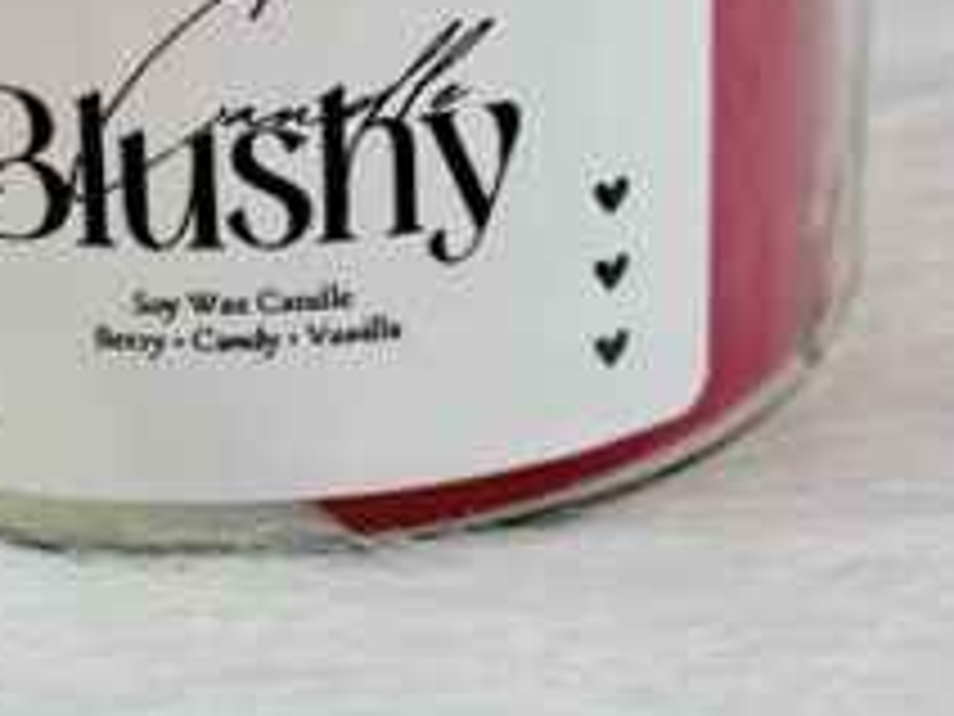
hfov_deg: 15.1
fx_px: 3583
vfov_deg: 11.1
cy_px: -250
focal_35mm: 130
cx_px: 180
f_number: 1.78
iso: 100
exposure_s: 1/100
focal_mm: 6.86
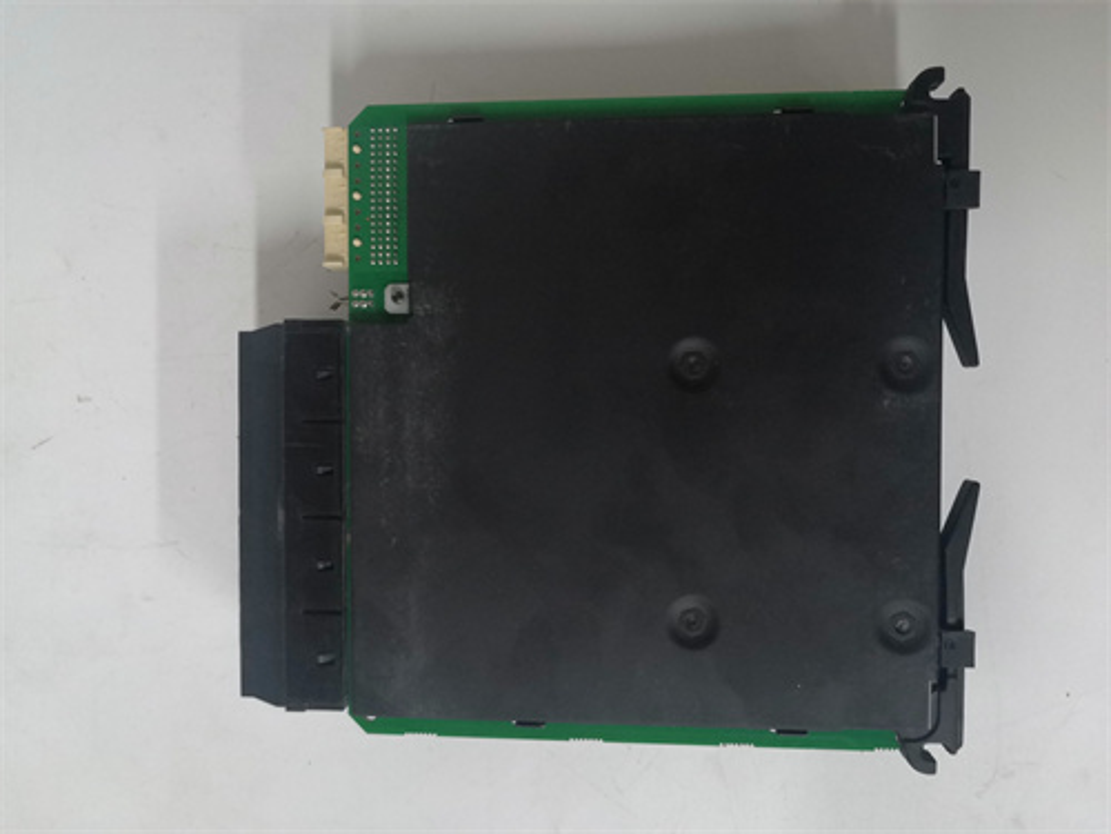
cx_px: 556
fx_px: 867
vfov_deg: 51.4
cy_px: 417
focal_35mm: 27
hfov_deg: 65.3
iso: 200
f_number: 1.8
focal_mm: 3.95
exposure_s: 1/33.3
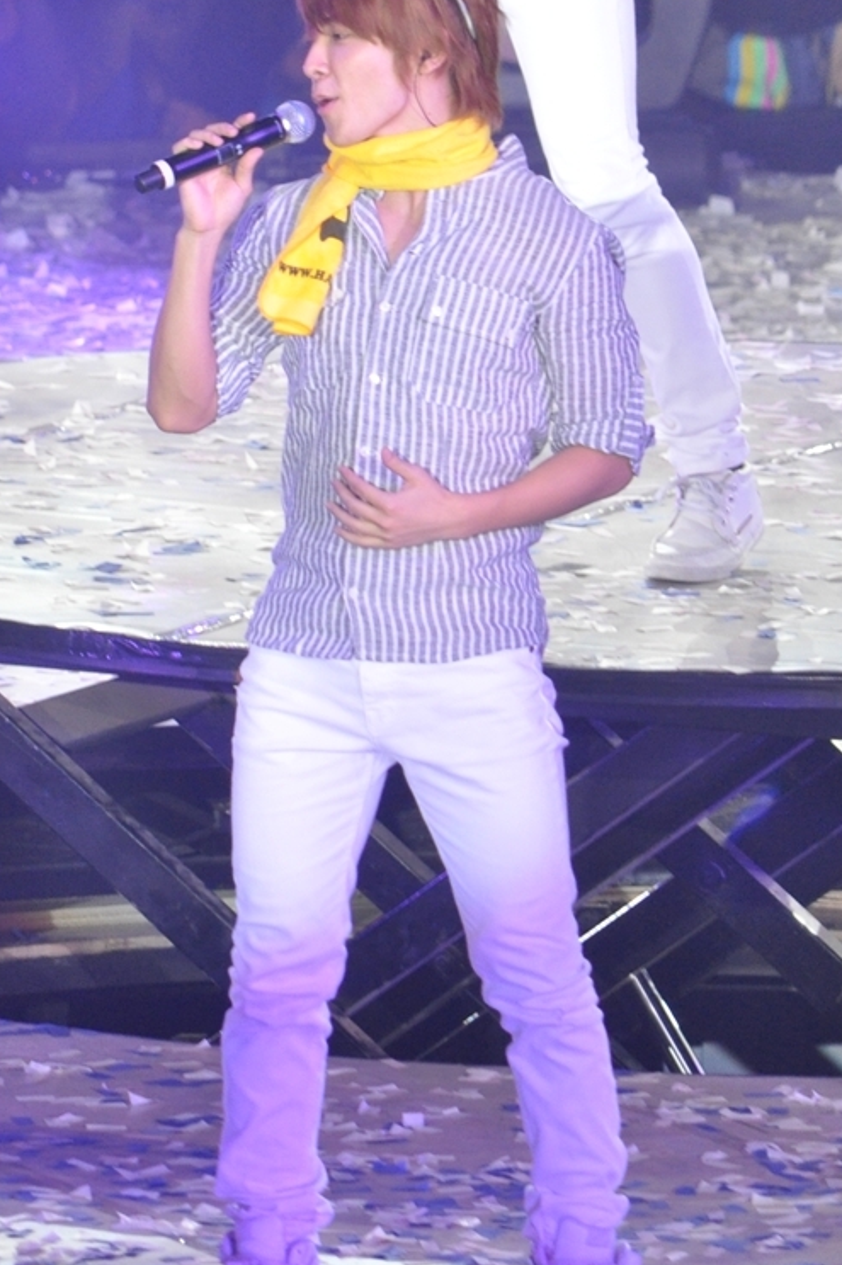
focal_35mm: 544
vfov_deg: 3.8
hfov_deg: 2.5
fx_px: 19111
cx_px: 490
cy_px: 505
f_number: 5.6
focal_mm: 300
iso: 800
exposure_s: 1/200
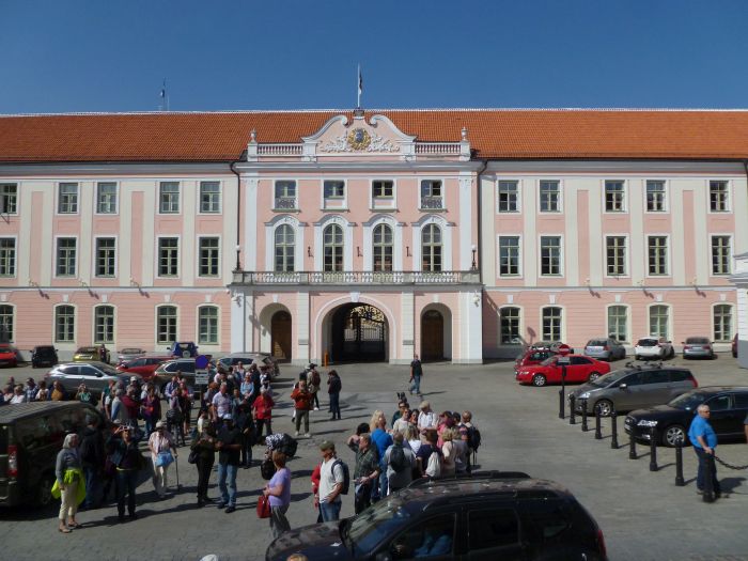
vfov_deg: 49.7
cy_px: 280
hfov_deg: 63.4
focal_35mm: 28
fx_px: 605
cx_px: 374
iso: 200
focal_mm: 5
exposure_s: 1/500
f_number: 10
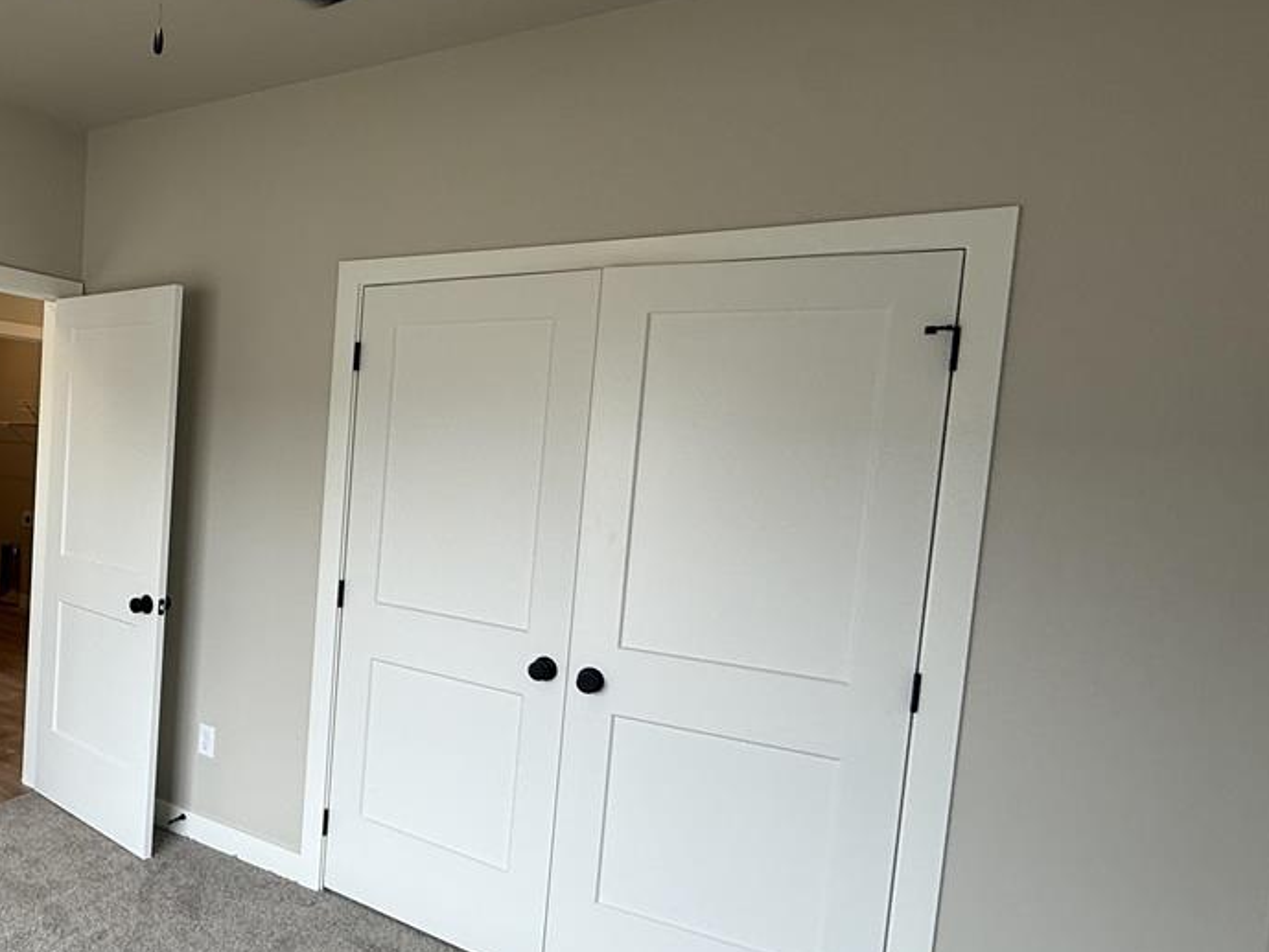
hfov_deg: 59.9
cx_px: 192
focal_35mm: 26
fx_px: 953
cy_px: 505
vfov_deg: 53.0
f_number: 2.2
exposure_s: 1/120
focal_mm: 2.22
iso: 100
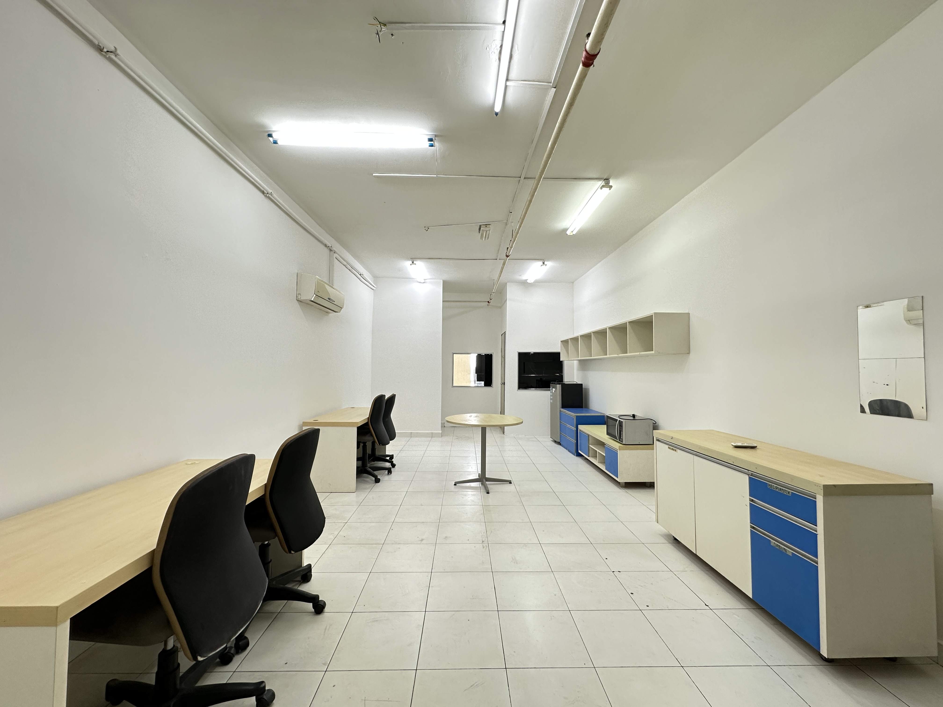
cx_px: 472
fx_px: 381
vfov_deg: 85.7
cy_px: 354
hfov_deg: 102.1
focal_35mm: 14
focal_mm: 2.22
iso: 160
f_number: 2.2
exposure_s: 1/100
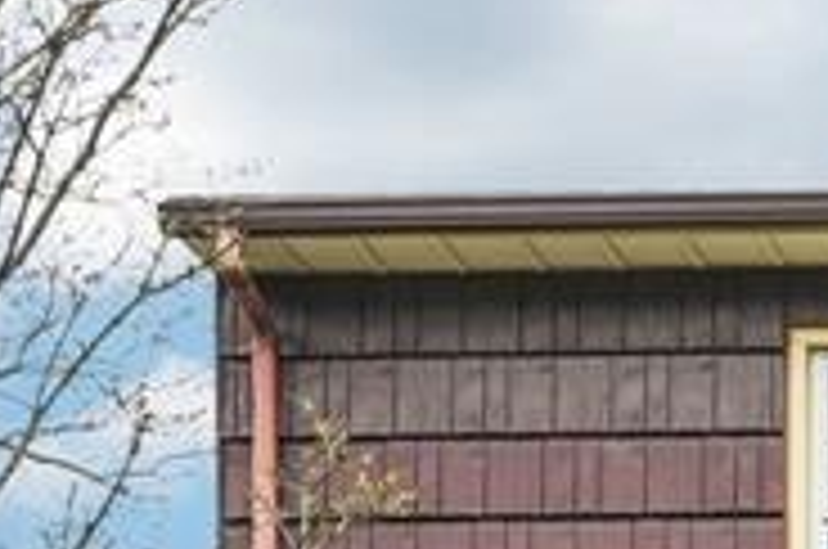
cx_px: 1611
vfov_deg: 6.8
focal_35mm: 195
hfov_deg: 9.9
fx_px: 4477
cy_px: 1152
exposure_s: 1/40
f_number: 9
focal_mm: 35
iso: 200
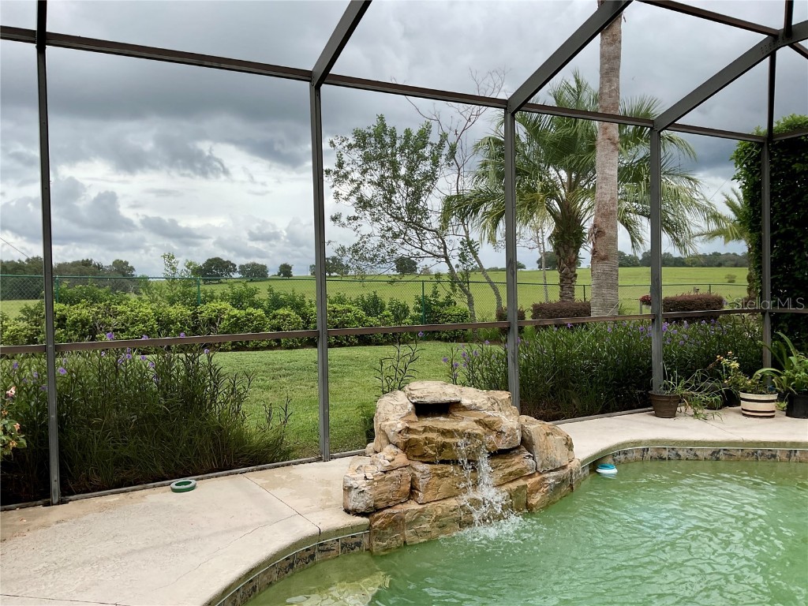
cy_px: 303
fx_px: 677
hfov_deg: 61.7
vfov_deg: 48.2
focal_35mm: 29
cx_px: 404
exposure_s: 1/1168
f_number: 1.8
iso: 16
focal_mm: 3
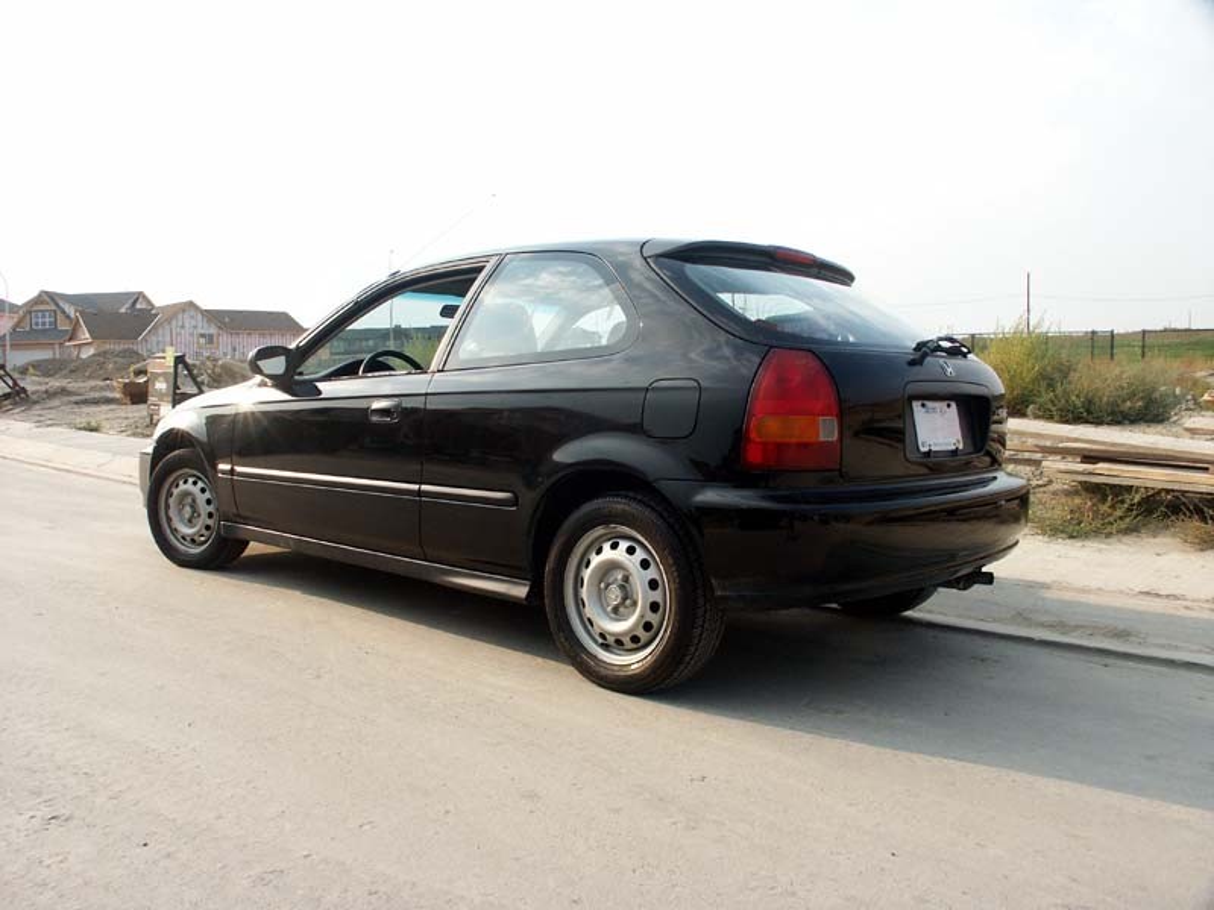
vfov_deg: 45.4
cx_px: 607
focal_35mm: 31
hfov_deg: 58.4
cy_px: 455
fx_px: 1087
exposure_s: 1/250
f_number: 5.6
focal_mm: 8.03
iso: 100
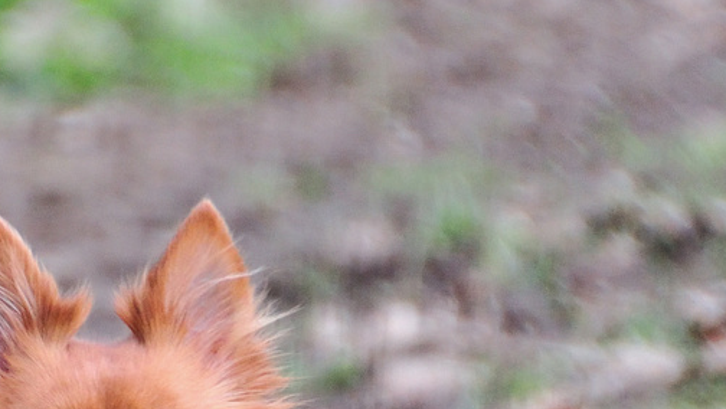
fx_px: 26307
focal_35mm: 1366
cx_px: 32
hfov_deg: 1.6
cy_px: 546
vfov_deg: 0.9
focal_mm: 270
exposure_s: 1/500
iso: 900
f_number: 6.3
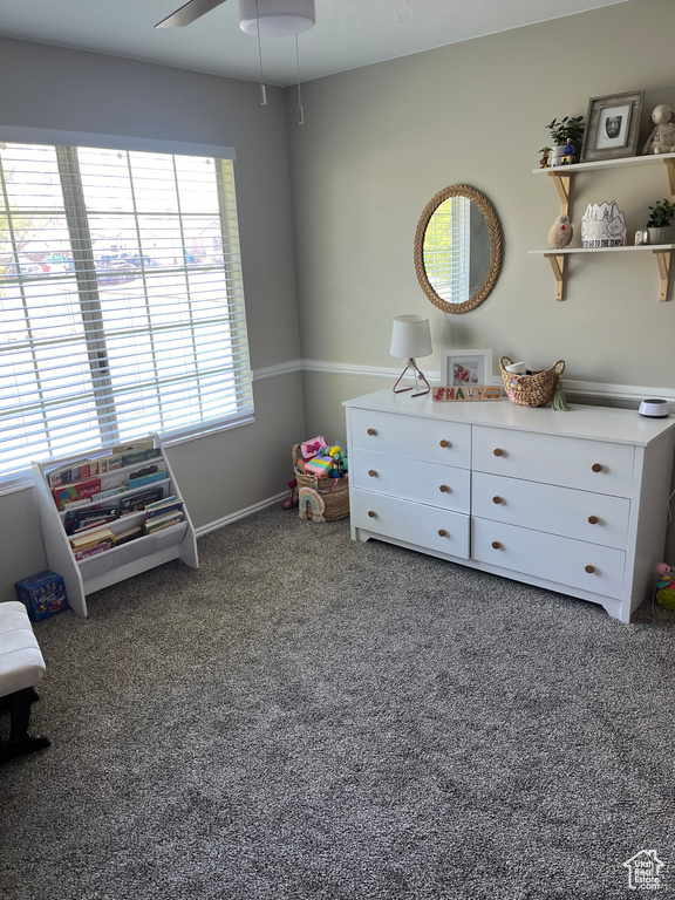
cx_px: 338
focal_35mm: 26
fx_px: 676
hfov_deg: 53.1
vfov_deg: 67.3
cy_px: 450
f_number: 1.6
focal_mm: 5.1
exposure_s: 1/121
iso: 64
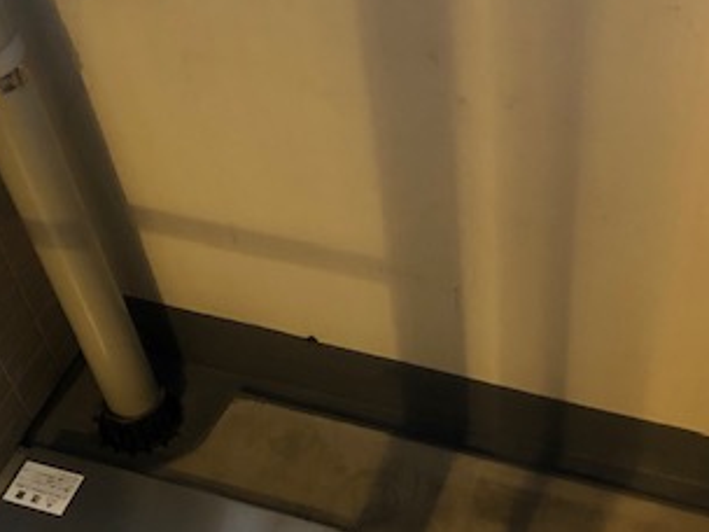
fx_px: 1208
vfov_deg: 24.7
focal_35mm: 59
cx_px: 382
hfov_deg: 32.7
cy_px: 336
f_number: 1.8
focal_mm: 3.99
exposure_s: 1/4
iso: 100
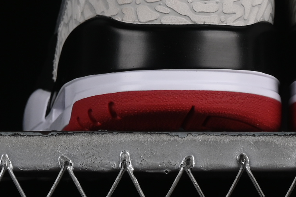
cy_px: -111
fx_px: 2261
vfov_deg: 5.0
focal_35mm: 275
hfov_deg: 7.5
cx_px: 253
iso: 160
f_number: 10
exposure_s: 1/160
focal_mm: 50
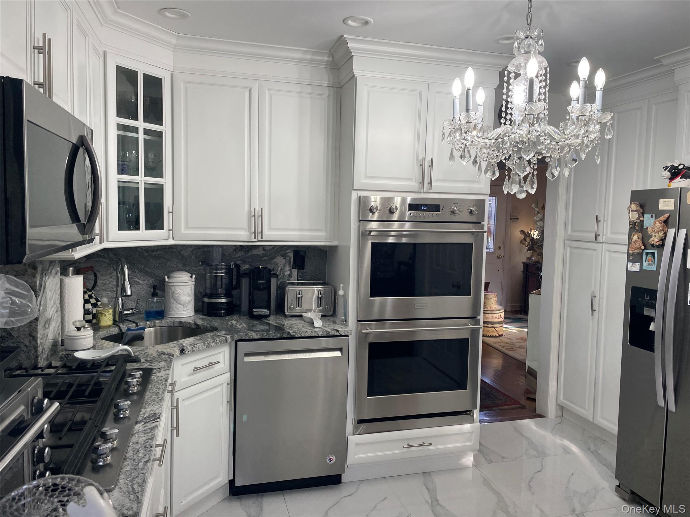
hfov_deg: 67.3
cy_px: 258
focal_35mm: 26
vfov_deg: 53.1
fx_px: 518
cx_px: 345
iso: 64
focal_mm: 4.2
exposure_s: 1/120
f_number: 1.6
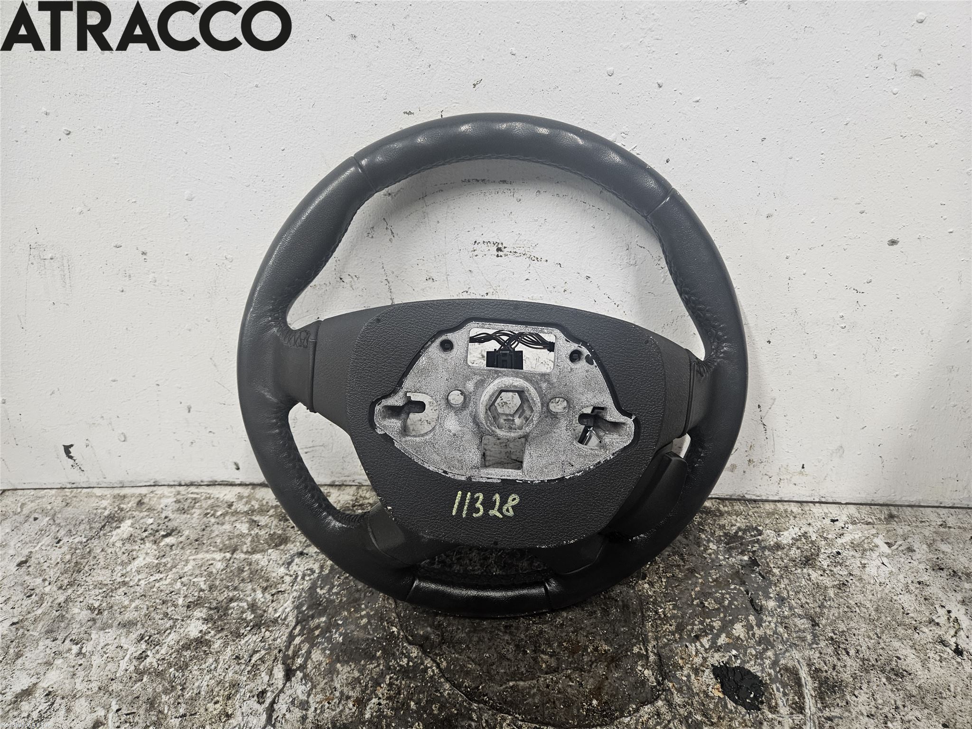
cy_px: 364
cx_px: 486
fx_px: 646
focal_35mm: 23
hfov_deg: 73.9
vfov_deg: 58.9
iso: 320
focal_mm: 5.4
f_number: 1.8
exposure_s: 1/100
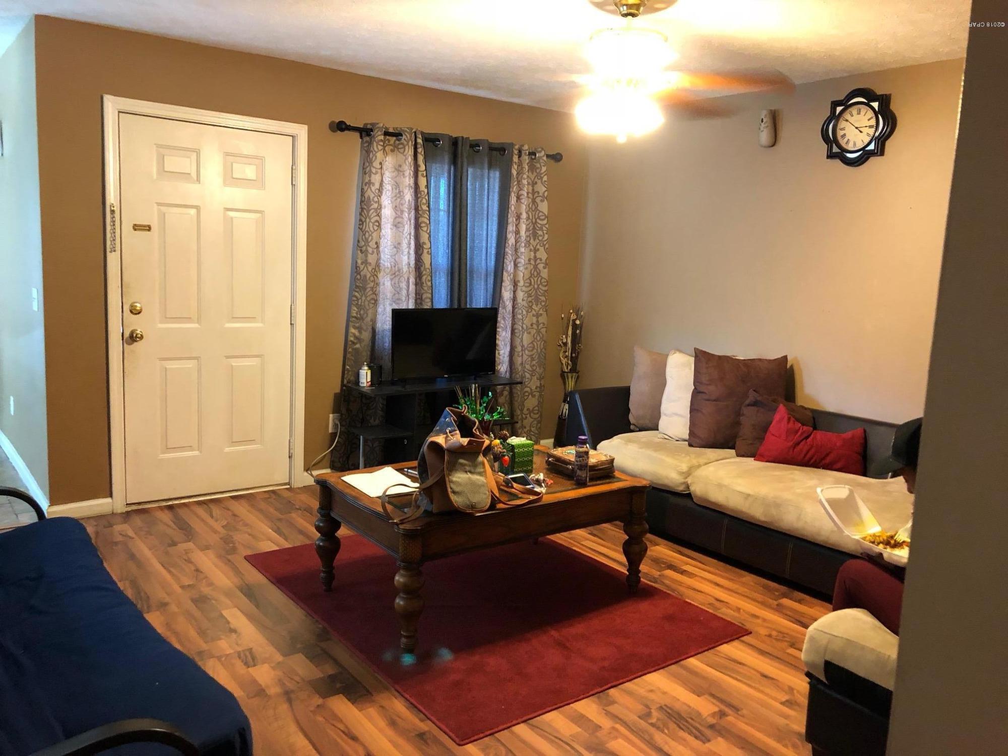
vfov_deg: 48.2
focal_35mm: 29
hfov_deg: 61.7
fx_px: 844
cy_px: 378
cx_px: 504
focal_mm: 3.99
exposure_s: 1/8
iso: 100
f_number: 1.8
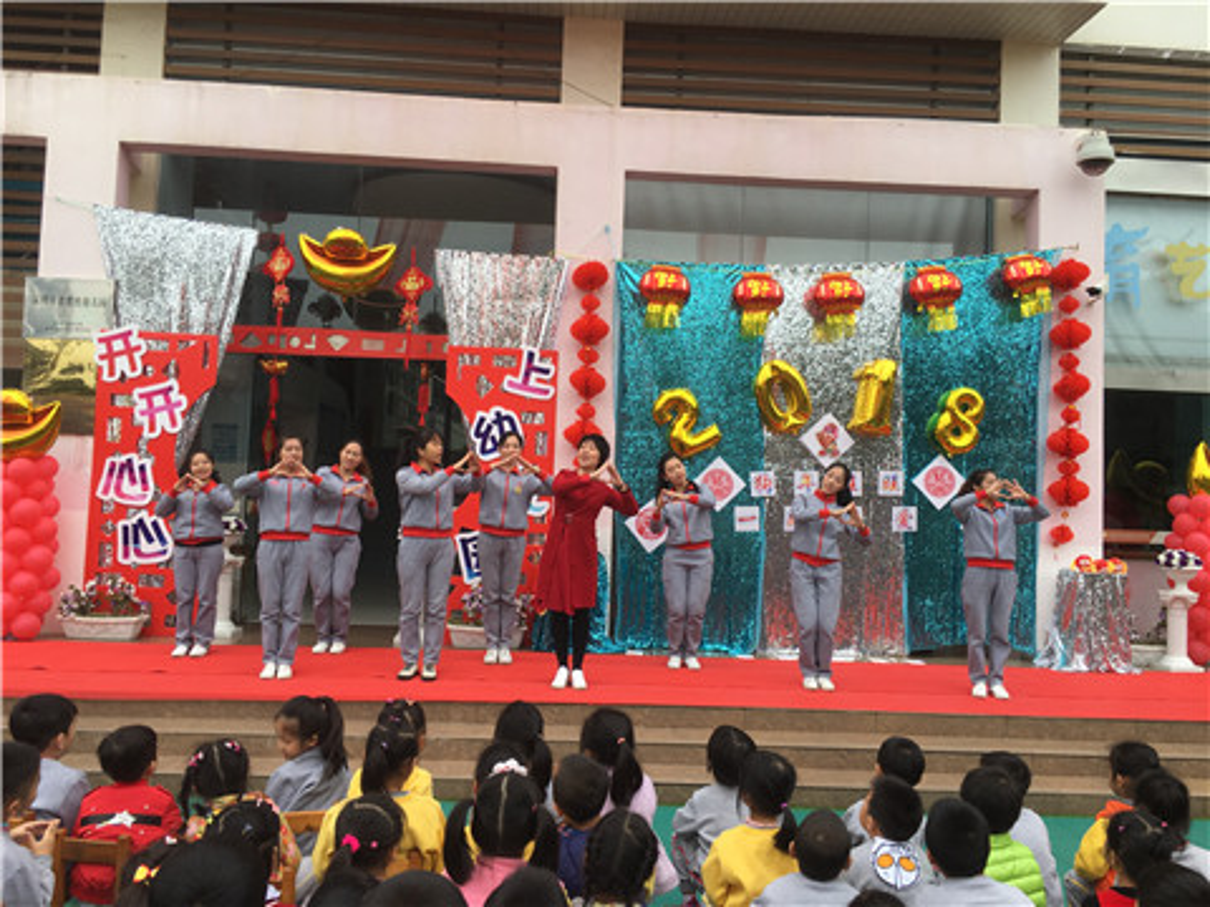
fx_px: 1014
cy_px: 454
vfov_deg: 48.2
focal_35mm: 29
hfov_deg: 61.7
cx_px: 605
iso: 25
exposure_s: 1/193
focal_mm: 4.15
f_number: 2.2
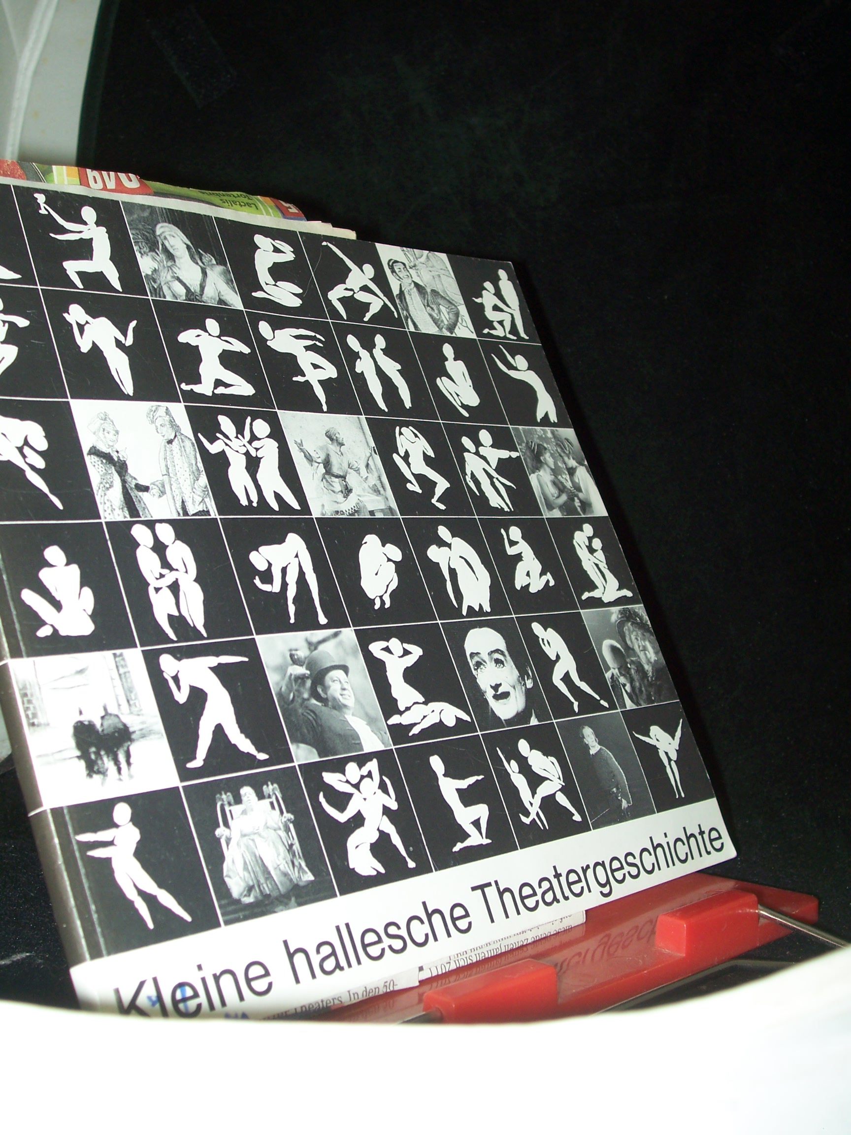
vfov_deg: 44.8
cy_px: 568
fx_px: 1377
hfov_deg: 34.3
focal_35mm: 42
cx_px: 426
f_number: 2.8
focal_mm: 7
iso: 80
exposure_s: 1/60
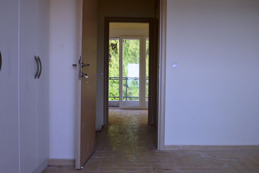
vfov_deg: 34.2
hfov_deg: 49.6
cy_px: 86
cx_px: 130
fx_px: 281
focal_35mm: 39
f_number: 5.6
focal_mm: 26
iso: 125
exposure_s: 1/125
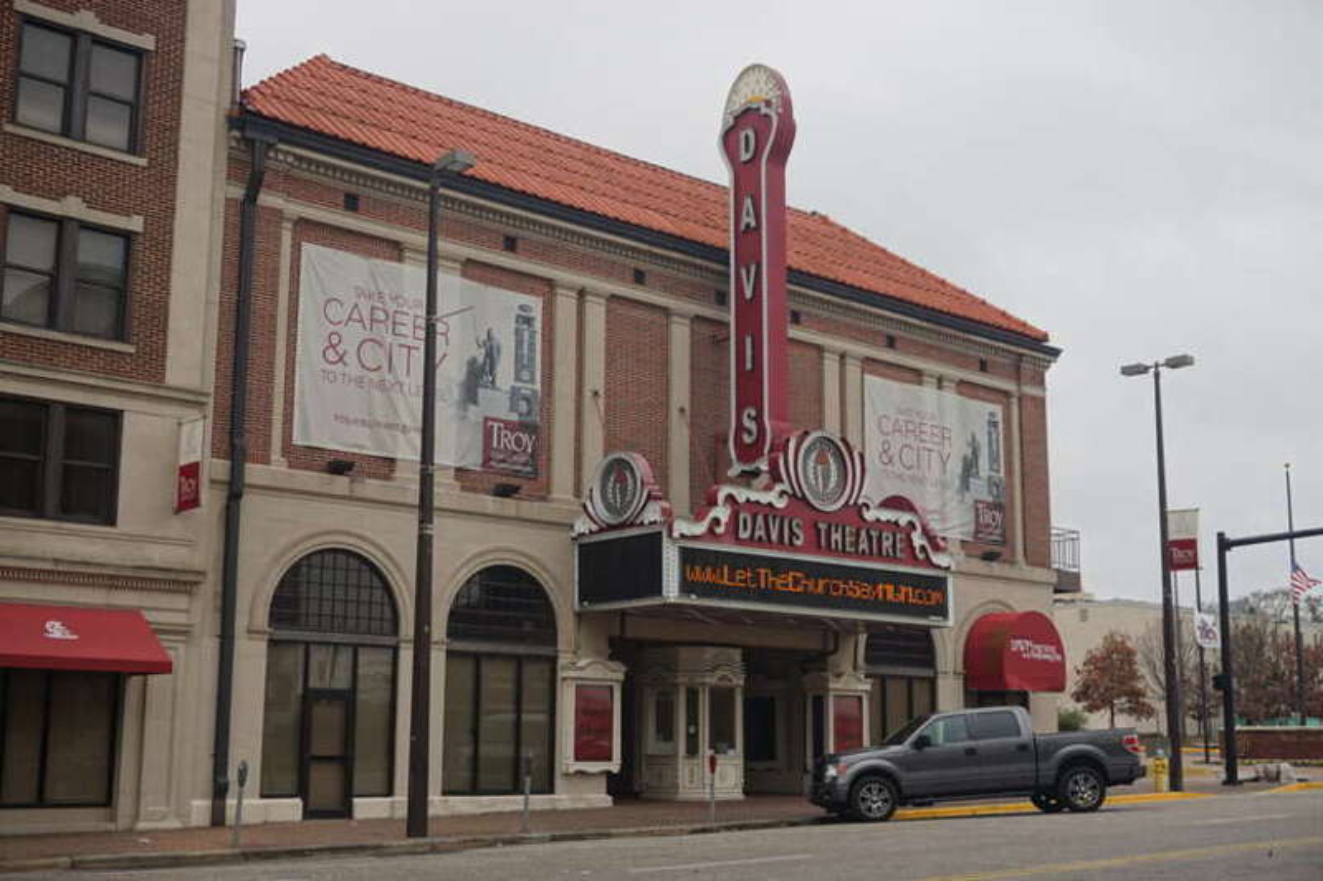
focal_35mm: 45
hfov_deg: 43.6
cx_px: 662
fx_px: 1653
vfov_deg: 29.9
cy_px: 440
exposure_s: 1/80
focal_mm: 30
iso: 100
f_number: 6.3
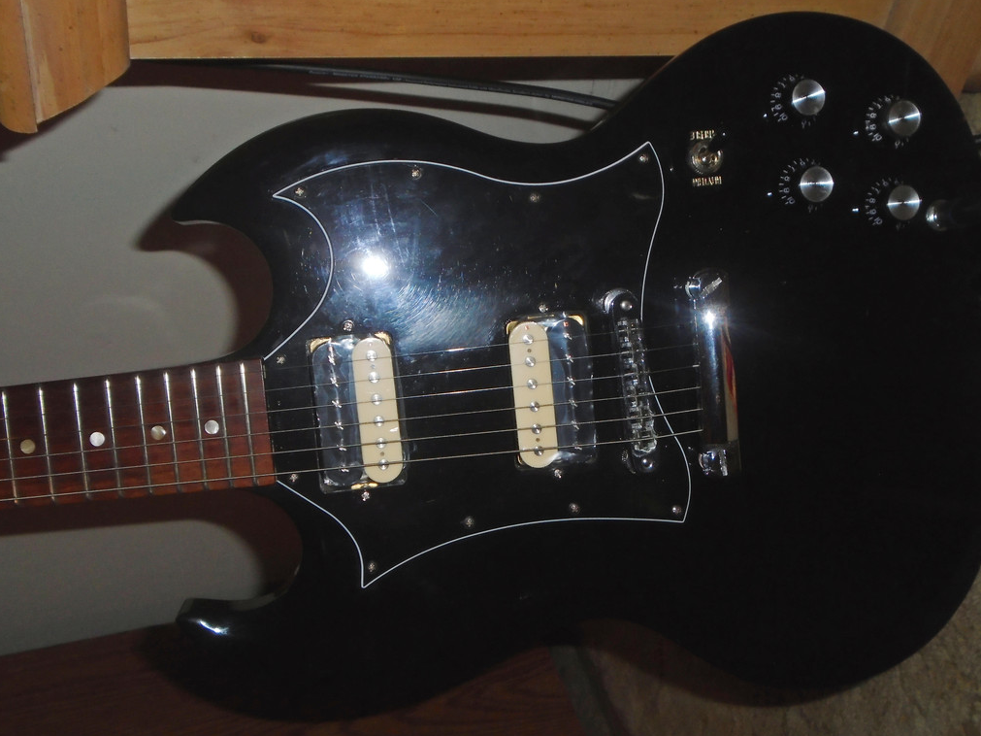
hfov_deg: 49.0
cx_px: 512
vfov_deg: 37.7
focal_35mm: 38
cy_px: 383
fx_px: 1077
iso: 200
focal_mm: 6.4
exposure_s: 1/30
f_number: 3.8
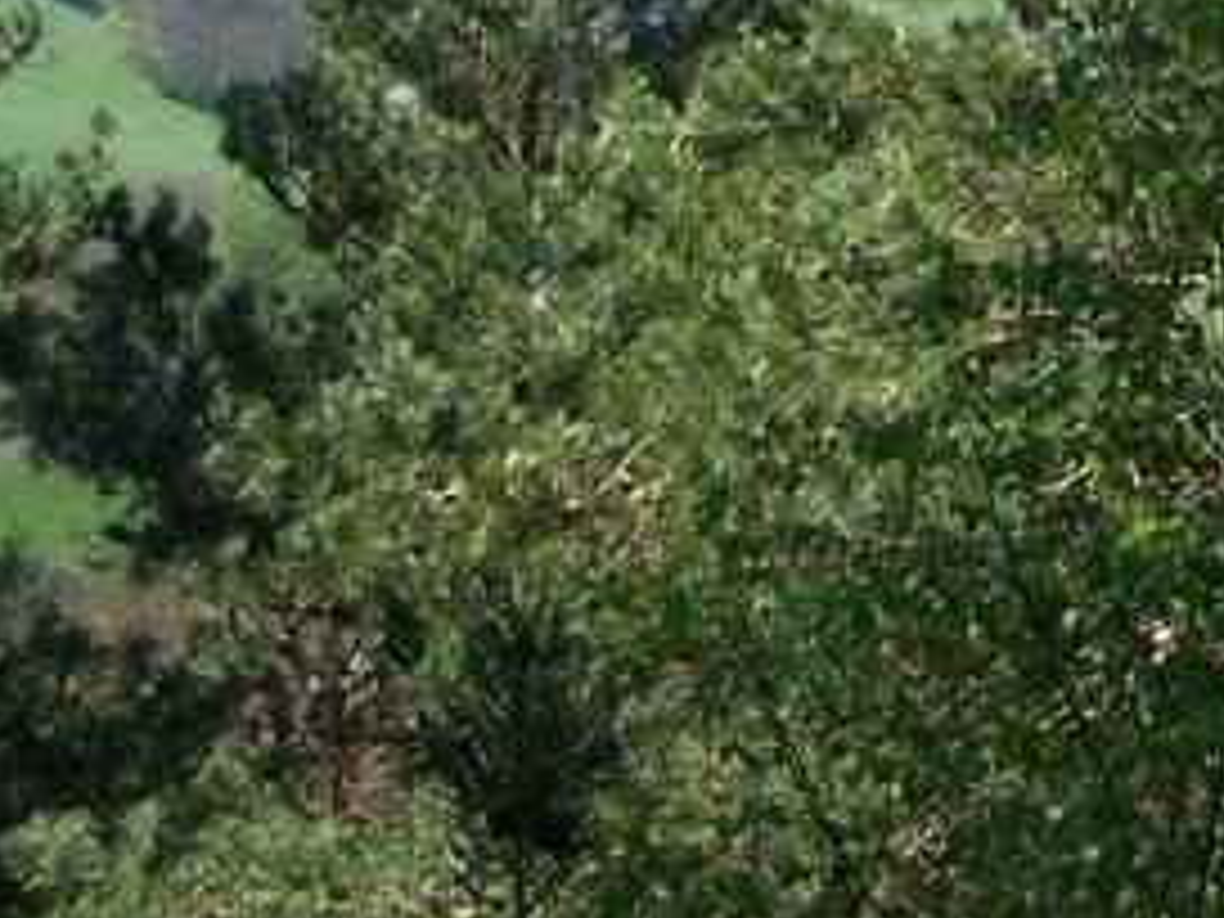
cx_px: 1782
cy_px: -405
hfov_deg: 9.2
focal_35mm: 211
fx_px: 7461
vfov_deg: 6.9
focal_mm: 9.3
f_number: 3.2
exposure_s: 1/500
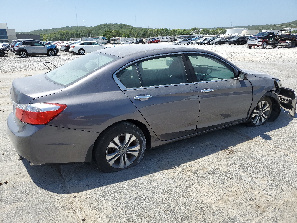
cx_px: 148
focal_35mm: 26
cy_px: 112
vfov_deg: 53.1
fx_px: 223
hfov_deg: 67.3
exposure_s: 1/2500
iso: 50
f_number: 1.5
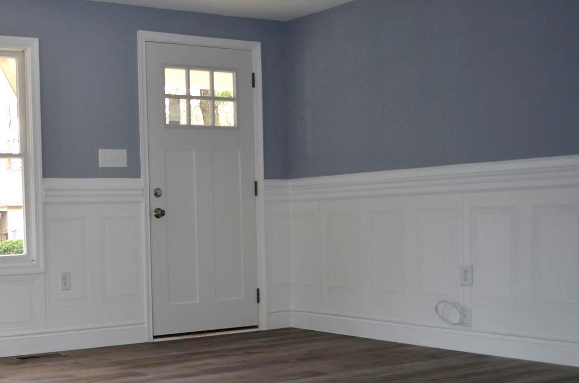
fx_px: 802
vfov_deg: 26.7
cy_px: 253
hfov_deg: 37.1
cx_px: 57
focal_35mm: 50
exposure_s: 1/100
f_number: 3.5
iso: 400
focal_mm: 18
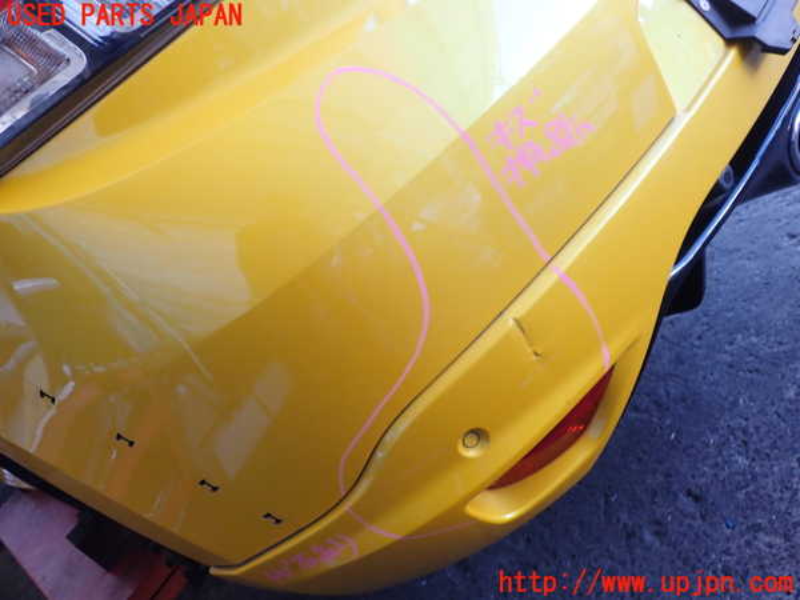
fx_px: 693
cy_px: 300
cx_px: 400
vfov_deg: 46.8
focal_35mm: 30
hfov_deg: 60.0
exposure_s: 1/60
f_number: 2.3
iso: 160
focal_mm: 5.4
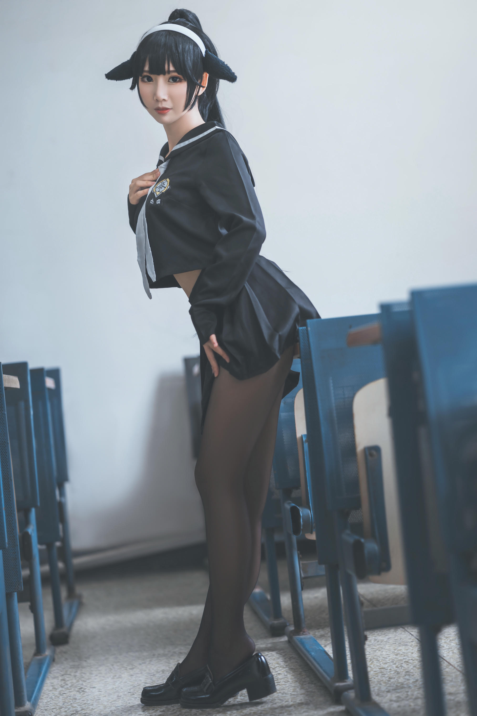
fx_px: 1689
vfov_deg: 23.9
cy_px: 358
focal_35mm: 85
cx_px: 238
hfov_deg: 16.1
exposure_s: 1/25
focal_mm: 85
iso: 100
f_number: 2.2
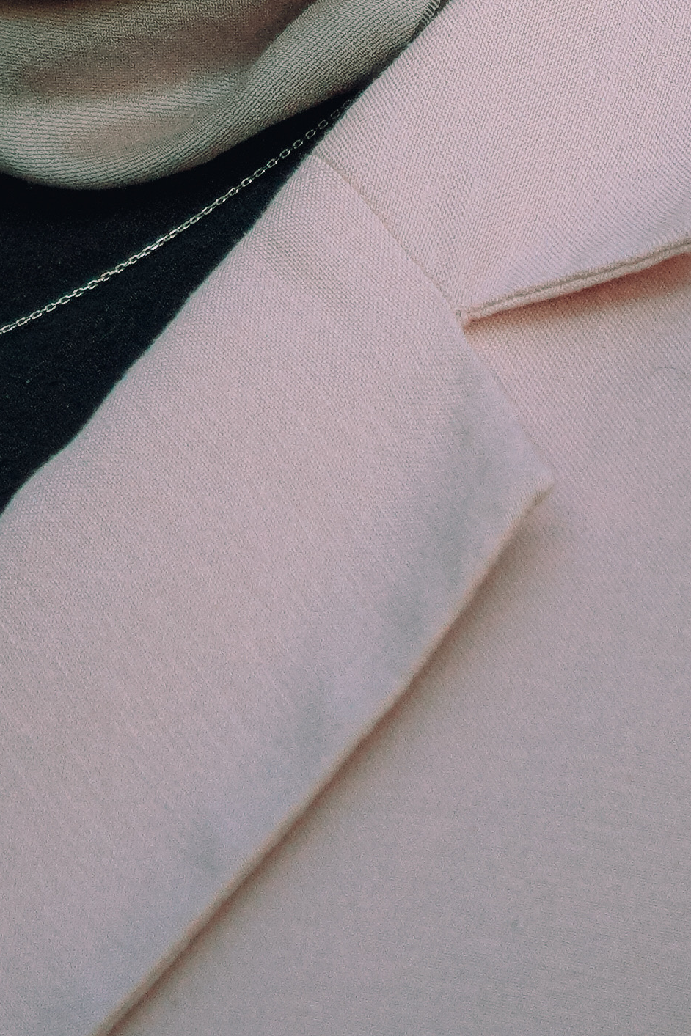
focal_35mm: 446
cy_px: -800
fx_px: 12840
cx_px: 231
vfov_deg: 4.6
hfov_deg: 3.1
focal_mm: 70
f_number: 2.8
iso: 500
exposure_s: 1/800
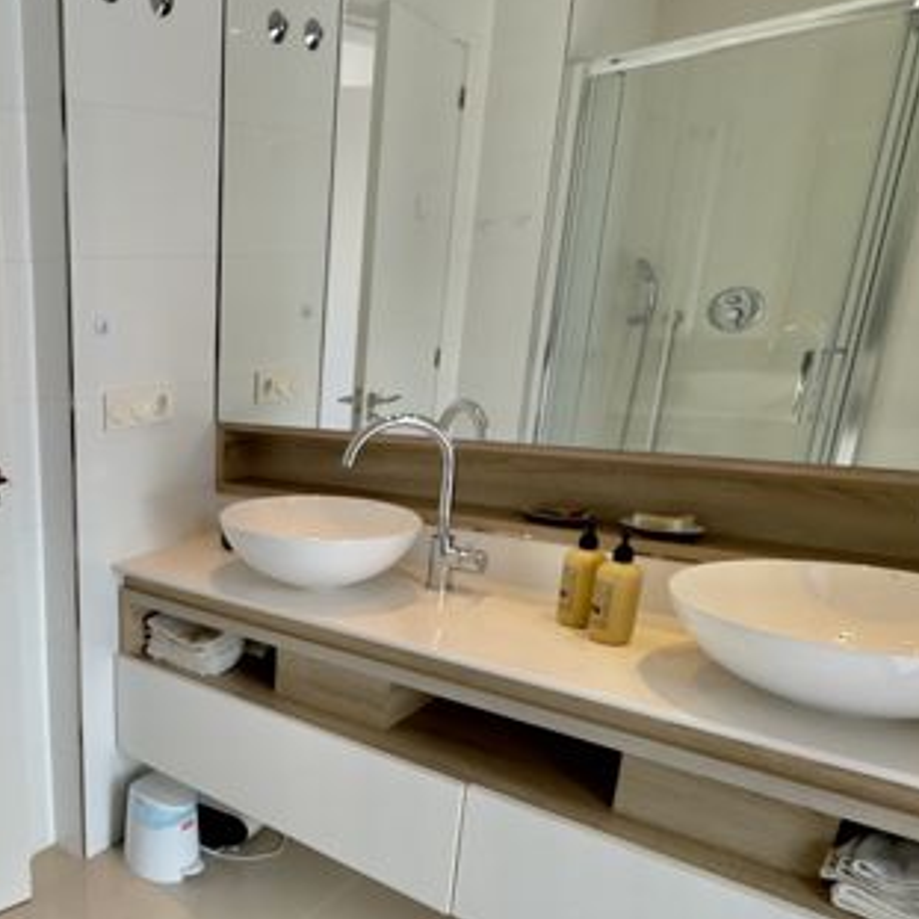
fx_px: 841
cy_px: 570
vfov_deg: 56.7
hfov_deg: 47.2
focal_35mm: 28
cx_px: -10
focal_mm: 2.22
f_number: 2.2
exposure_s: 1/184
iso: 40
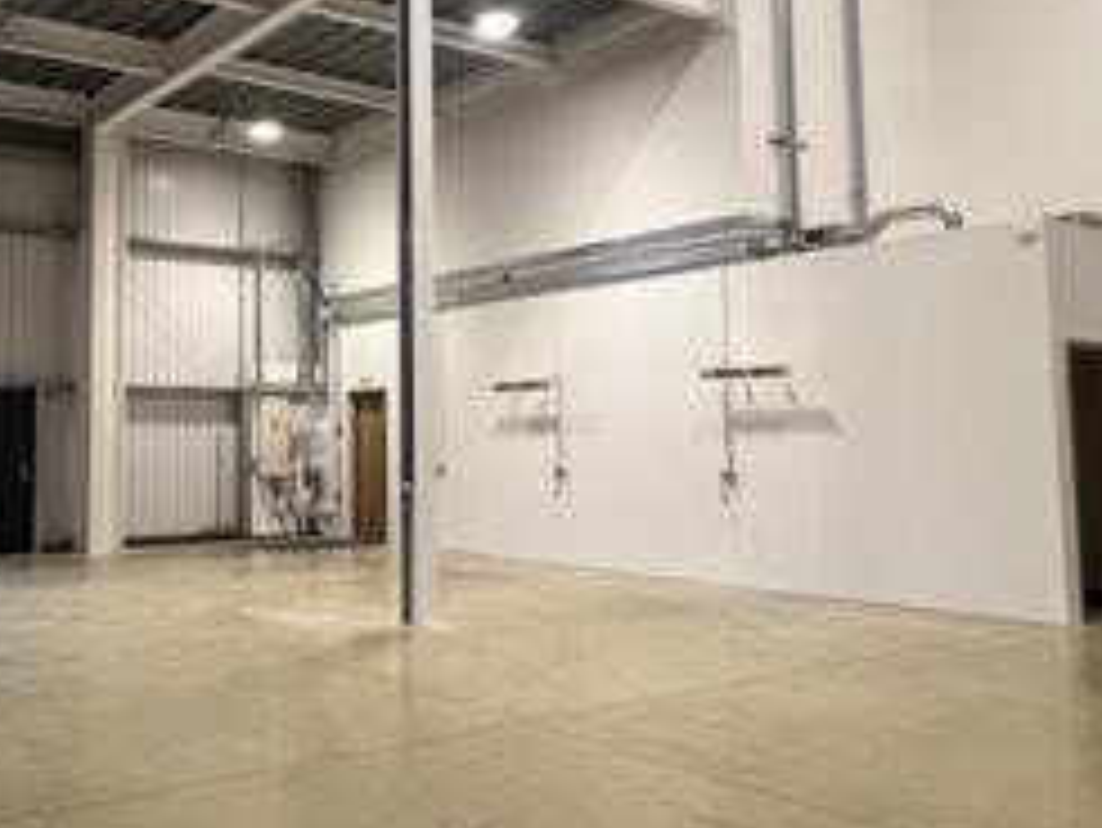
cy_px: 338
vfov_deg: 41.7
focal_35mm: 34
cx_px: 360
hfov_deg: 52.8
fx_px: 1083
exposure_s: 1/100
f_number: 1.8
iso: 100
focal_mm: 1.57
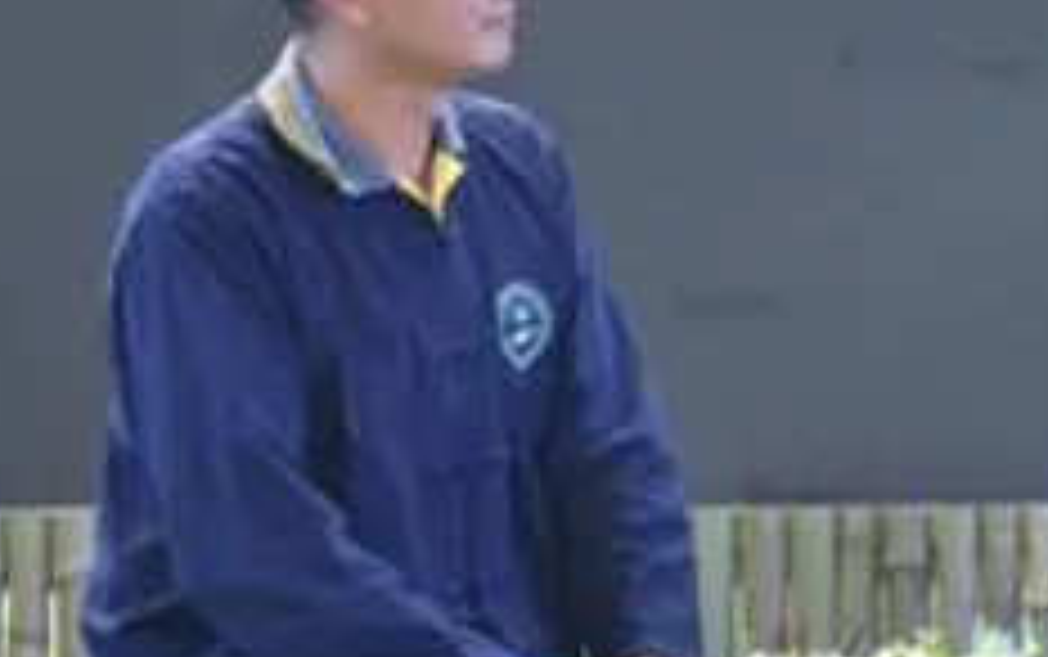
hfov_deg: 7.4
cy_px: 151
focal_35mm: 279
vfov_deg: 4.7
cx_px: 1394
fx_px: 7974
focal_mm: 82
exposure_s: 1/160
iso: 1000
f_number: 5
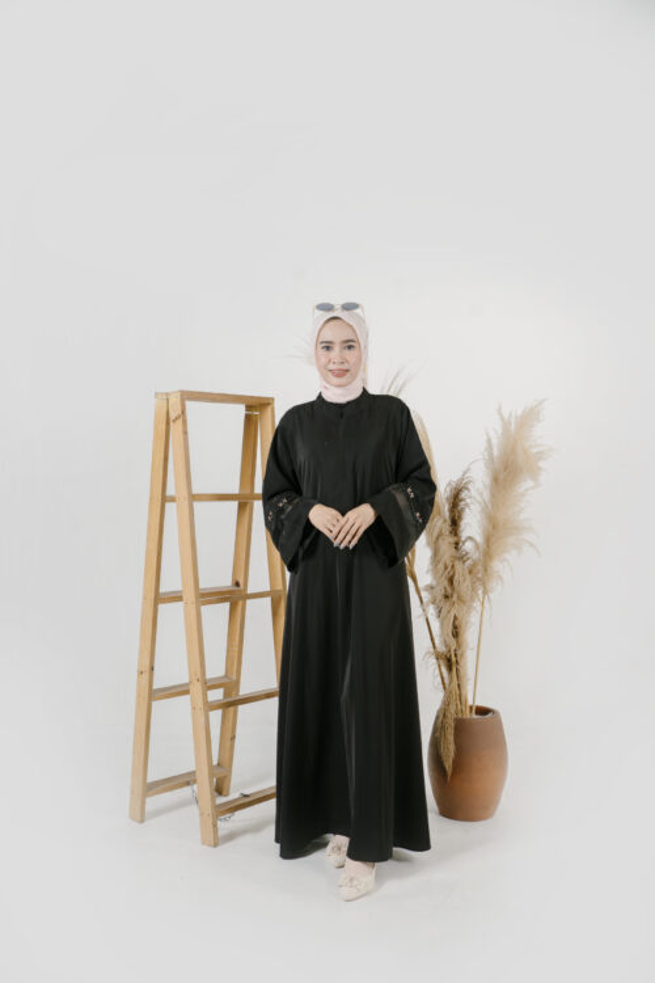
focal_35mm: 35
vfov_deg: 54.4
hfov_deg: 37.9
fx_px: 955
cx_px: 328
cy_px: 492
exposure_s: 1/160
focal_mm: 35
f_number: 6.3
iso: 200
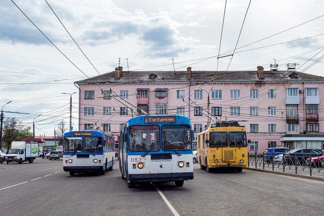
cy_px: 108
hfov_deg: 40.3
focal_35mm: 49
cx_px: 162
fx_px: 441
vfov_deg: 27.5
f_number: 7.1
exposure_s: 1/320
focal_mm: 18.02
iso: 80
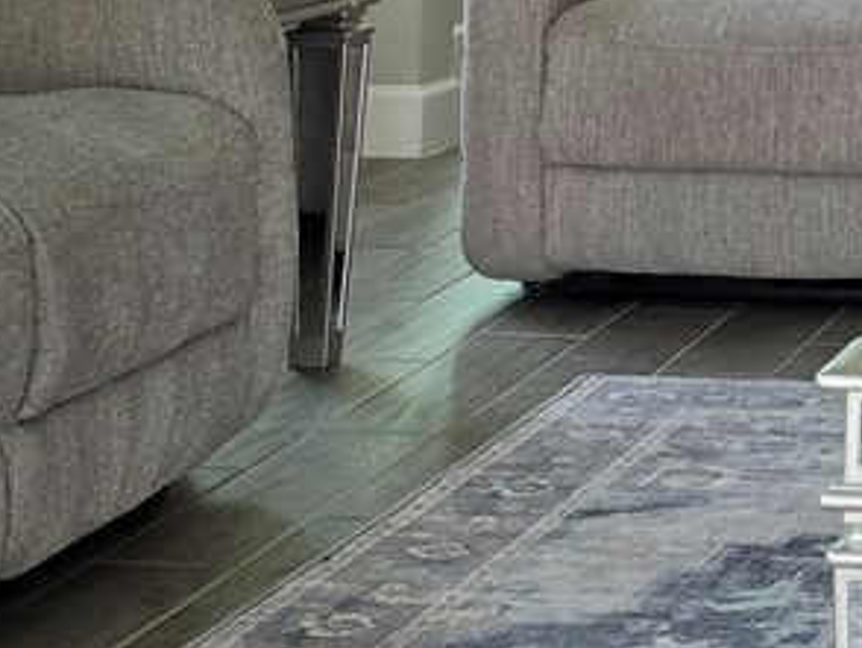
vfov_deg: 11.5
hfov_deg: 14.4
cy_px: -214
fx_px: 3115
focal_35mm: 125
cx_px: 1407
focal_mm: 6.3
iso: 160
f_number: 1.7
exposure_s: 1/370
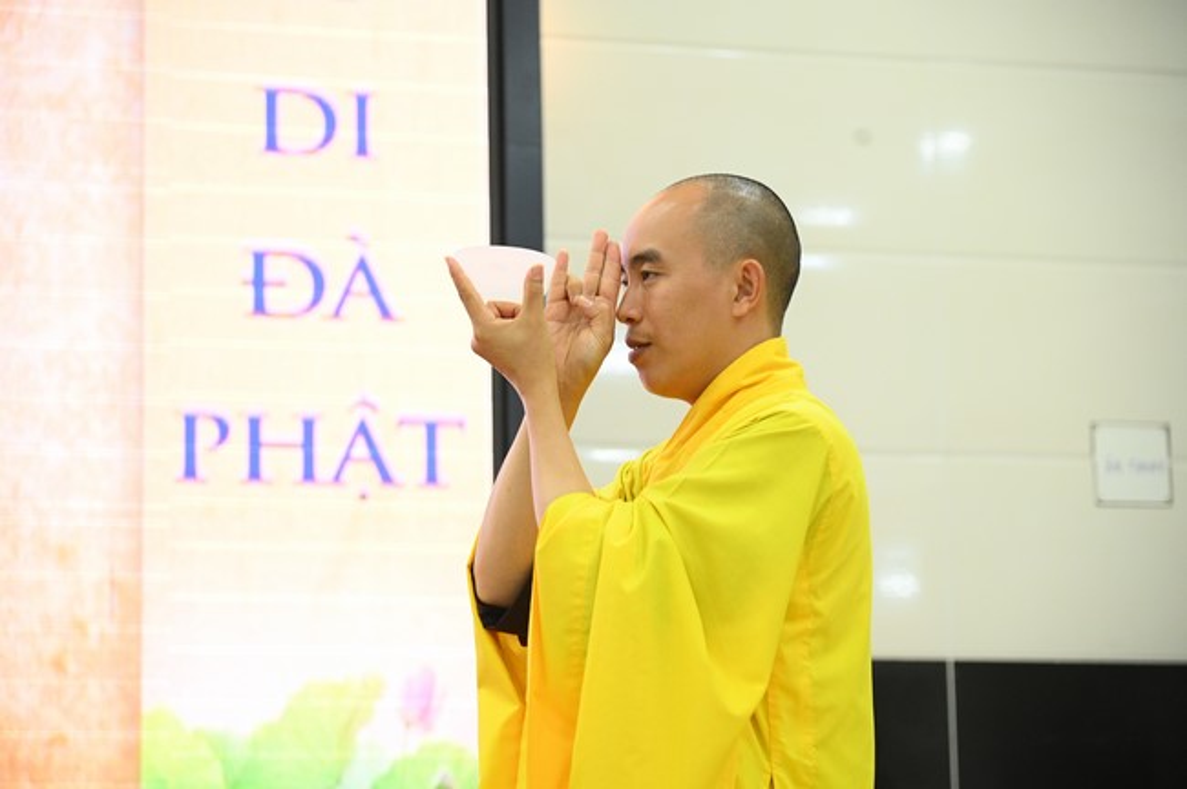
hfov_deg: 19.5
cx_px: 594
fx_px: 3459
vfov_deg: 13.0
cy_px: 394
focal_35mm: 105
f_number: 4
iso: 4000
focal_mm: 105
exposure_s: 1/160
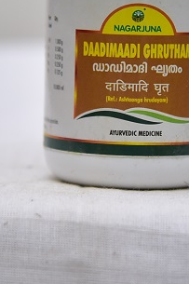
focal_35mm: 164
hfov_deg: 8.3
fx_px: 1293
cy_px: 55
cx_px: 144
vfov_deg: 12.5
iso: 1600
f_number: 4
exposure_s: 1/125
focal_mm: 95
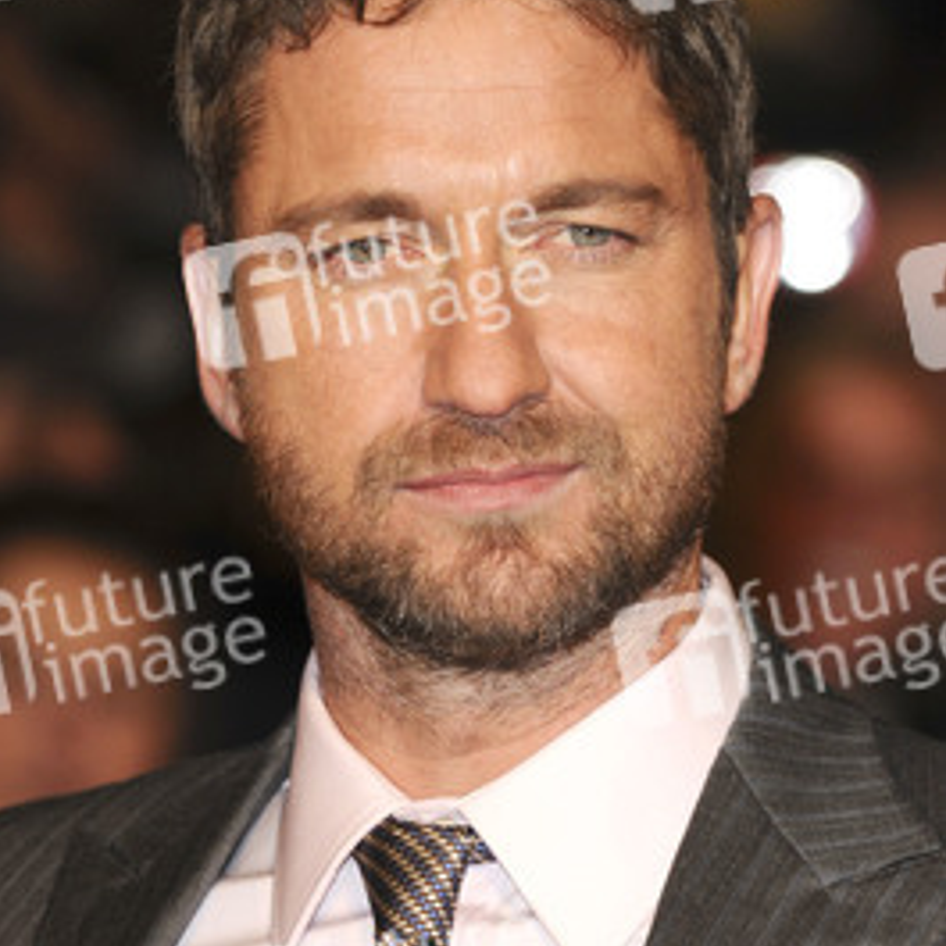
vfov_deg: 4.9
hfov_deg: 4.9
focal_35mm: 357
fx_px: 11027
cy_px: 464
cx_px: 473
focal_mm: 185
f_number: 5
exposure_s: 1/250
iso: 400
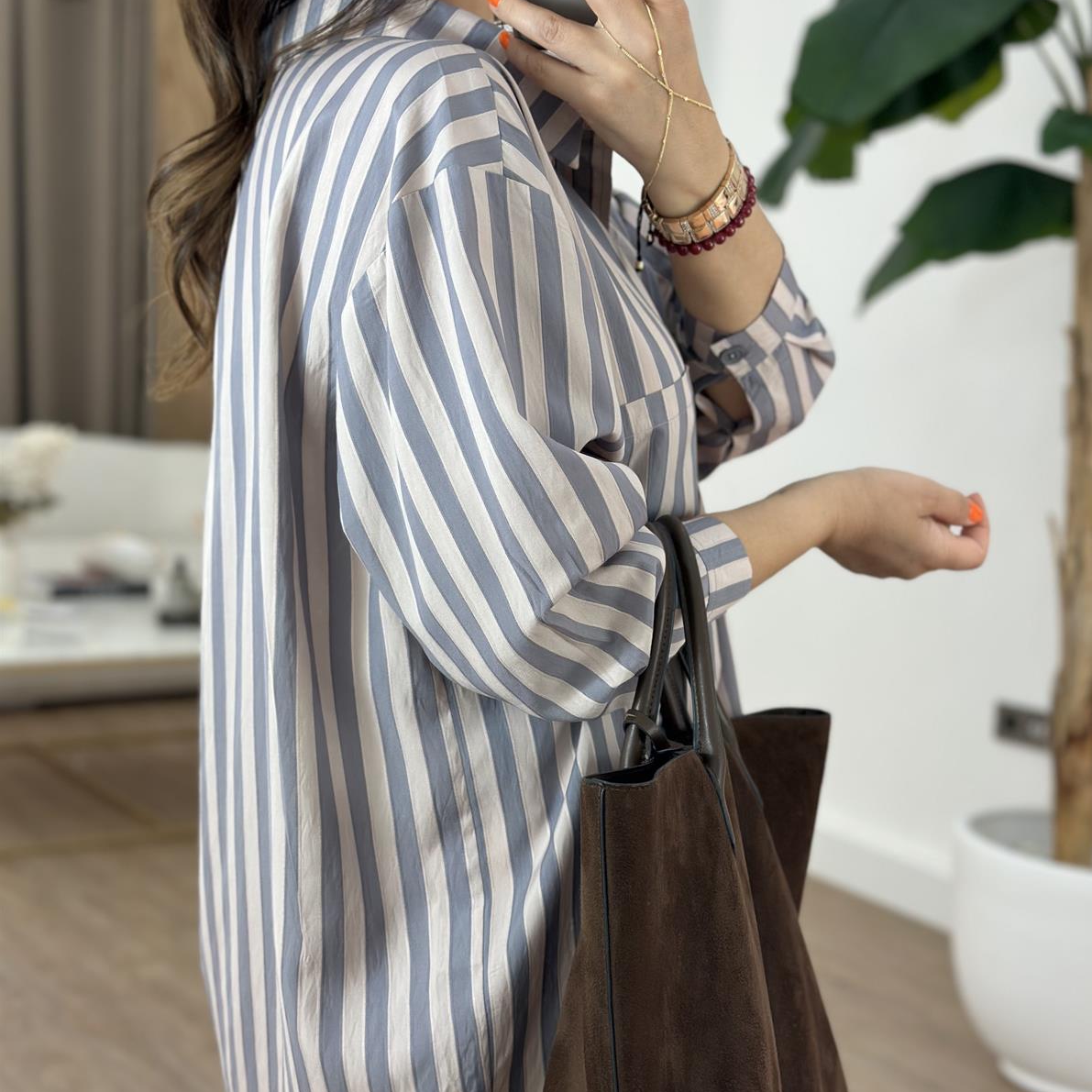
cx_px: 549
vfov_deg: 30.0
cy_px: 642
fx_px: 2034
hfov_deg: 30.0
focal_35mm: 57
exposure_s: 1/204
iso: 80
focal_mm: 6.86
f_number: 1.78
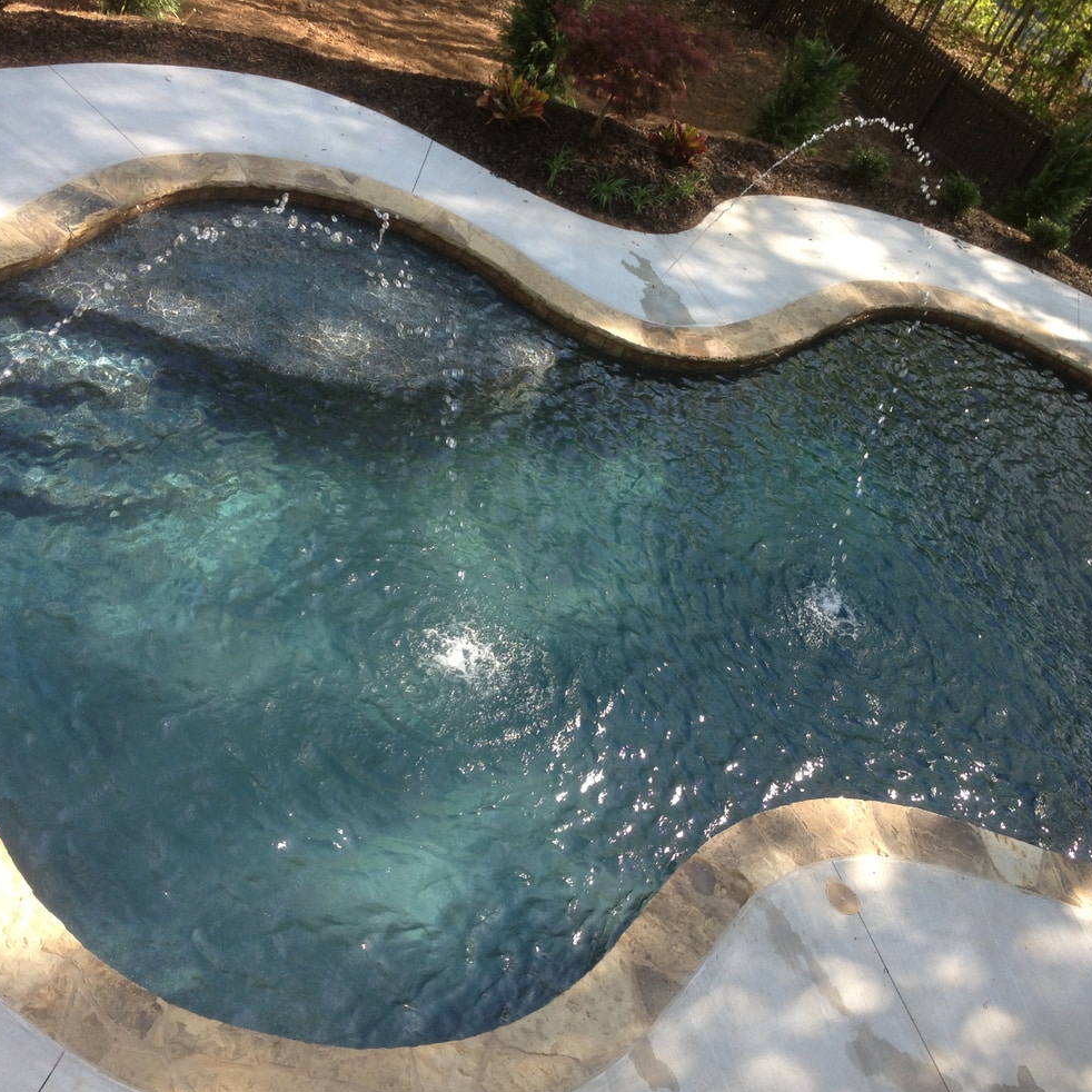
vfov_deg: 40.0
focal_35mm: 42
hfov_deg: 40.0
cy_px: 547
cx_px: 557
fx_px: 1499
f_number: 2.4
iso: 50
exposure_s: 1/263
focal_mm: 4.28
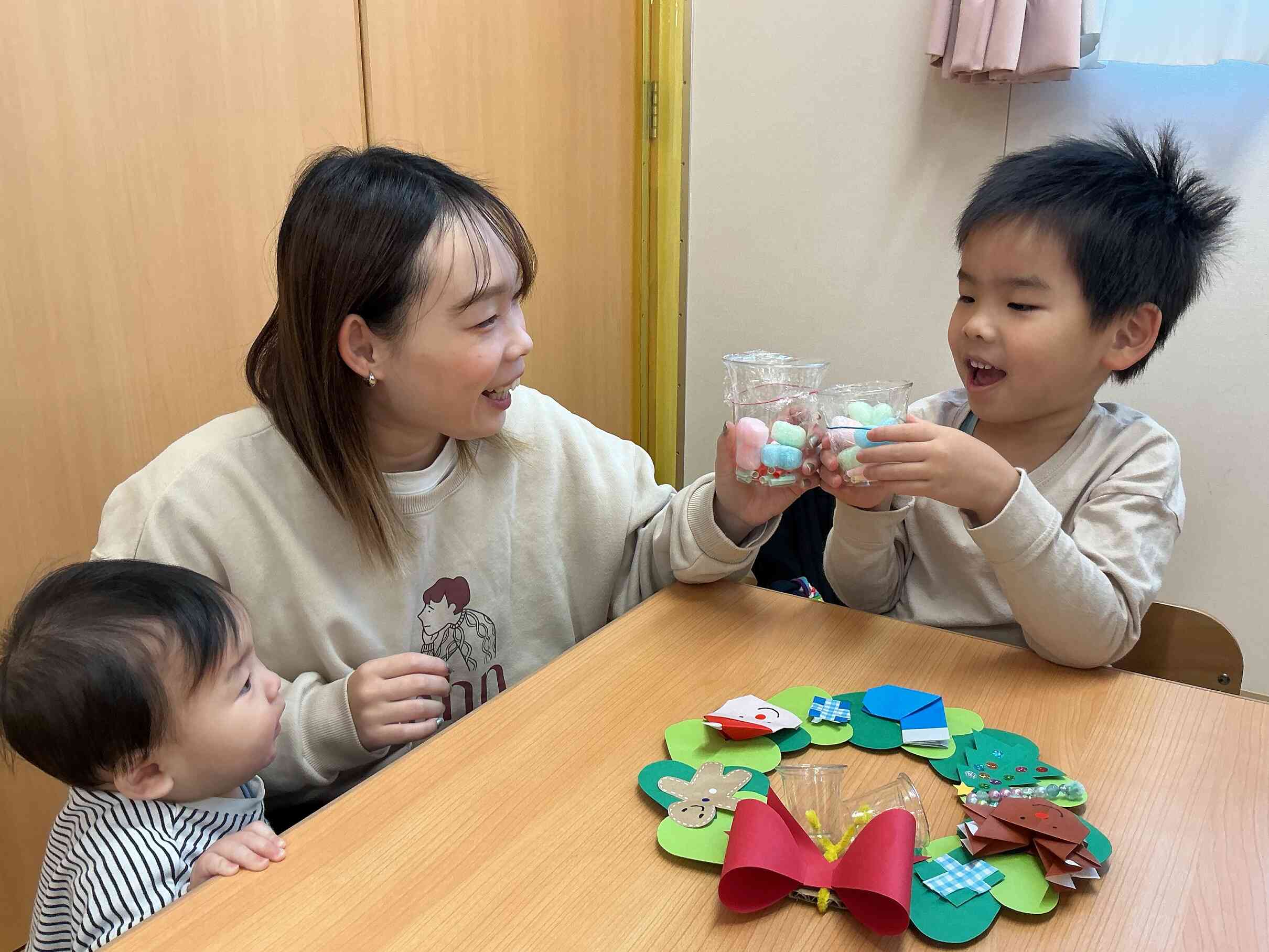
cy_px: 476
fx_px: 1063
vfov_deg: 48.2
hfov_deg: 61.7
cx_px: 634
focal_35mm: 29
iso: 40
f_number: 1.8
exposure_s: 1/60
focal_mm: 3
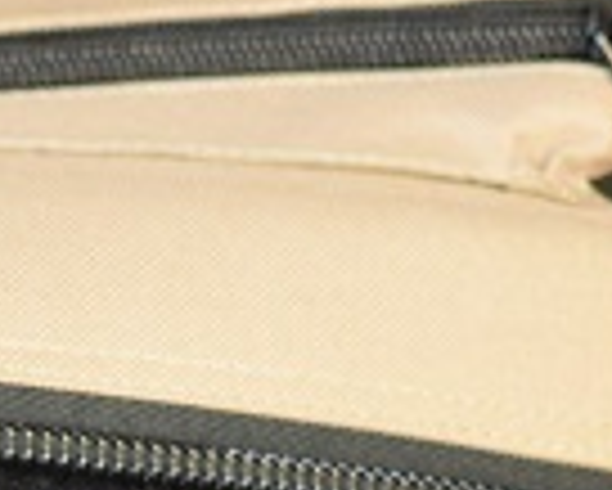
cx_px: -1066
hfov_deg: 5.2
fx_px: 6478
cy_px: 524
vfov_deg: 4.3
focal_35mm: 357
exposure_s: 1/50
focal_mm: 35
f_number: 3.5
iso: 800
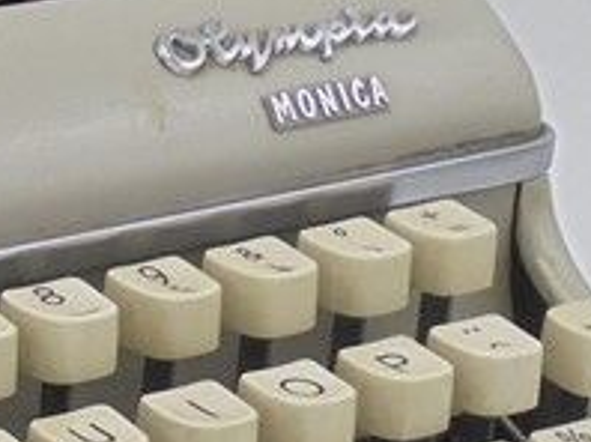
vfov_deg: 8.5
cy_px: 551
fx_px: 2950
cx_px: -319
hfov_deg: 11.0
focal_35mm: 173
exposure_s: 1/200
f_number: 4.2
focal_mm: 6.9
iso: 100
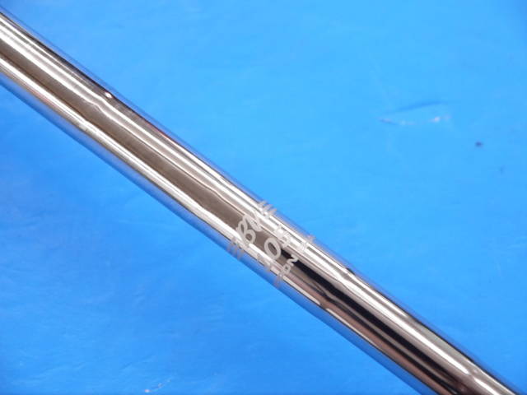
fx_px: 1279
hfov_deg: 23.3
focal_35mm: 84
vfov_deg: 17.6
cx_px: 264
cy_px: 198
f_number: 5.6
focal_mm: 42
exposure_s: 1/100
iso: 800
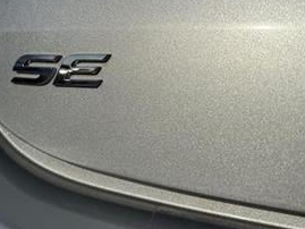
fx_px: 397
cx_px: 111
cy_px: 74
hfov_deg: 41.7
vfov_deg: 31.9
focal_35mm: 45
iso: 64
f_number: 1.78
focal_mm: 6.76
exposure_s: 1/14286
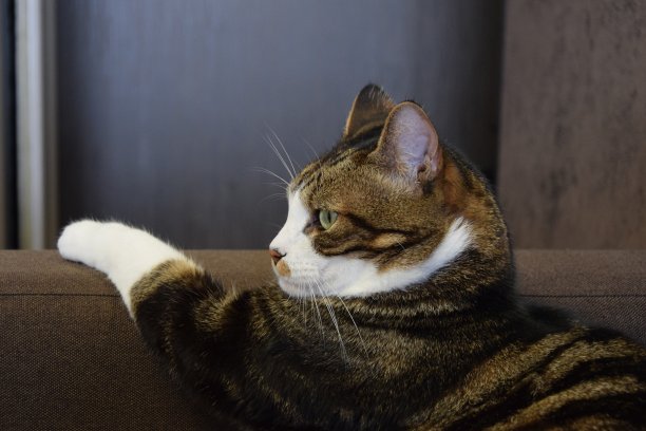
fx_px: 1292
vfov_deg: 18.9
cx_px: 323
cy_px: 216
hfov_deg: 28.1
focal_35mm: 72
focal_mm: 48
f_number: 5
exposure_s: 1/50
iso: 1600
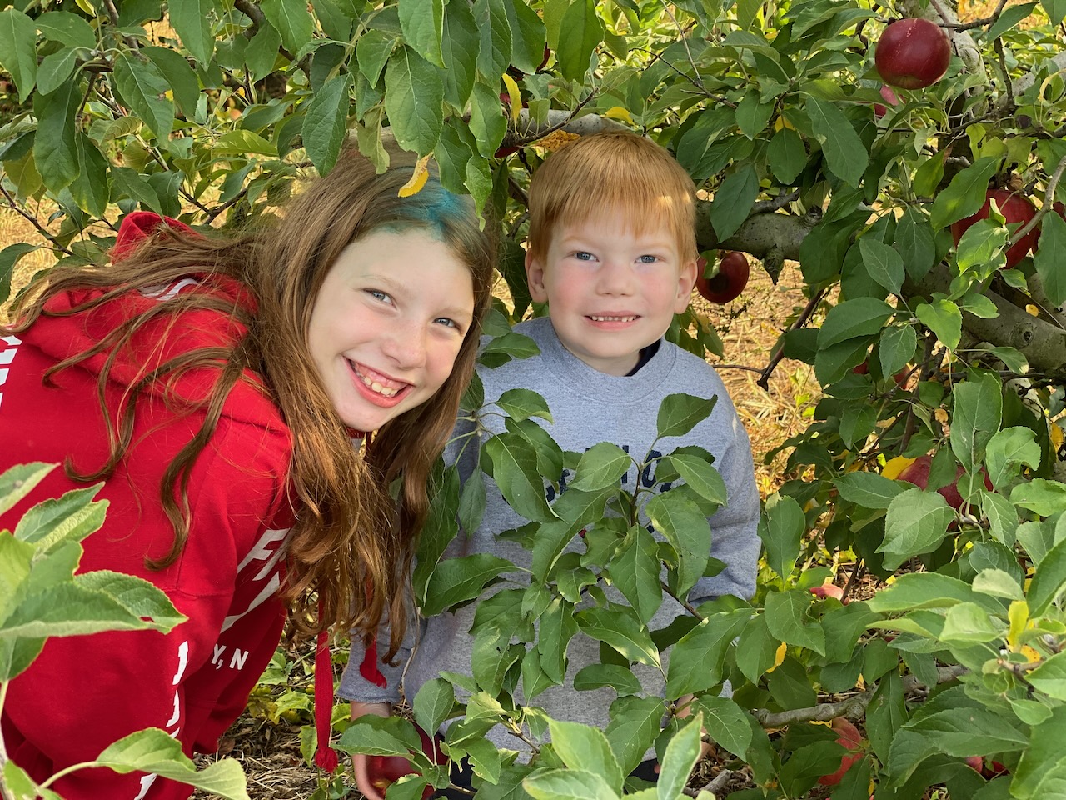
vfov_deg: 28.0
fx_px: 1601
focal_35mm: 52
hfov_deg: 36.8
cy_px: 400
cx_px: 533
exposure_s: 1/122
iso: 50
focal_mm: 6
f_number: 2
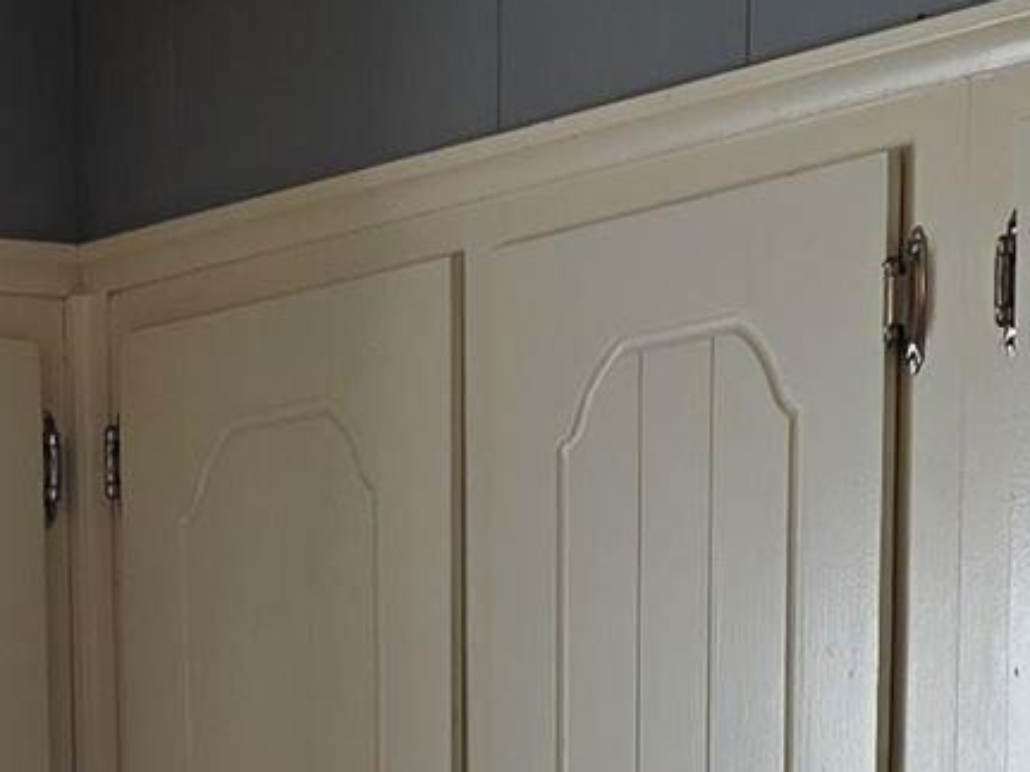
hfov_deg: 11.9
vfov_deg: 7.6
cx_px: -19
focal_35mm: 164
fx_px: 4878
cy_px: 2517
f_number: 1.7
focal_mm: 6.3
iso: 40
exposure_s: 1/120
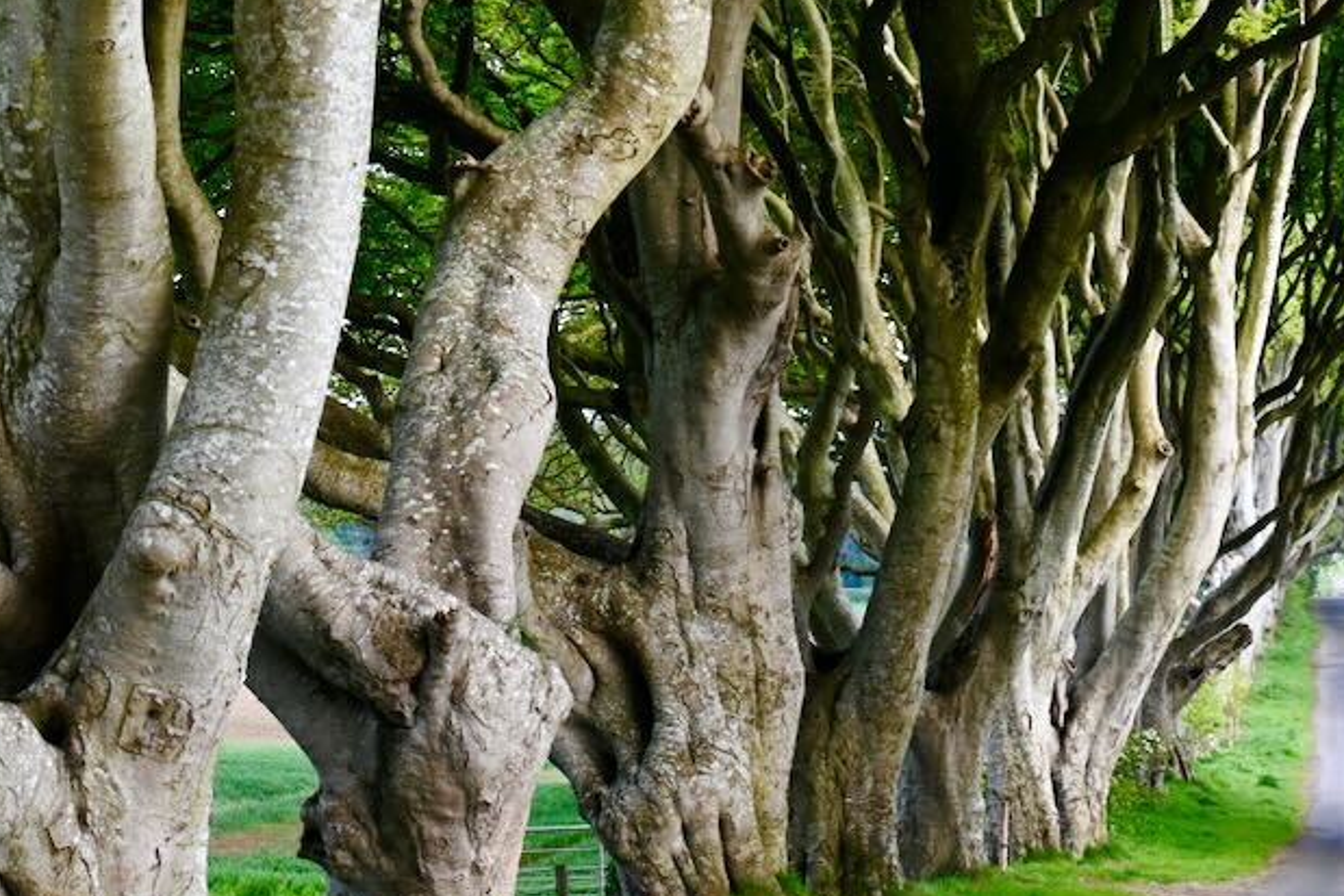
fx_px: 4779
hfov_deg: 15.9
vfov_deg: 10.7
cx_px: 291
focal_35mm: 128
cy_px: 438
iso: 280
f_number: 5.3
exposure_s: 1/250
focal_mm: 48
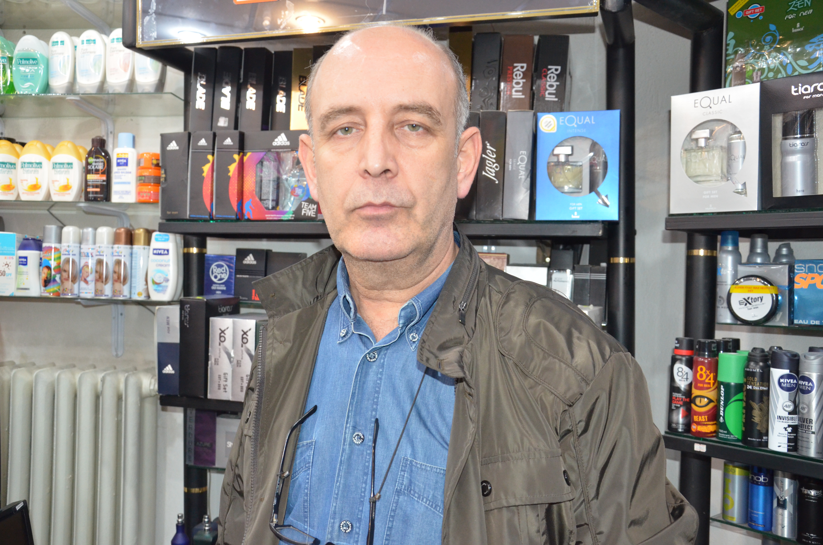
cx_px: 412
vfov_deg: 36.7
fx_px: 821
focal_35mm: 36
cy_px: 272
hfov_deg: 53.2
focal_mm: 24
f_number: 5.6
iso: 1600
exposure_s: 1/60
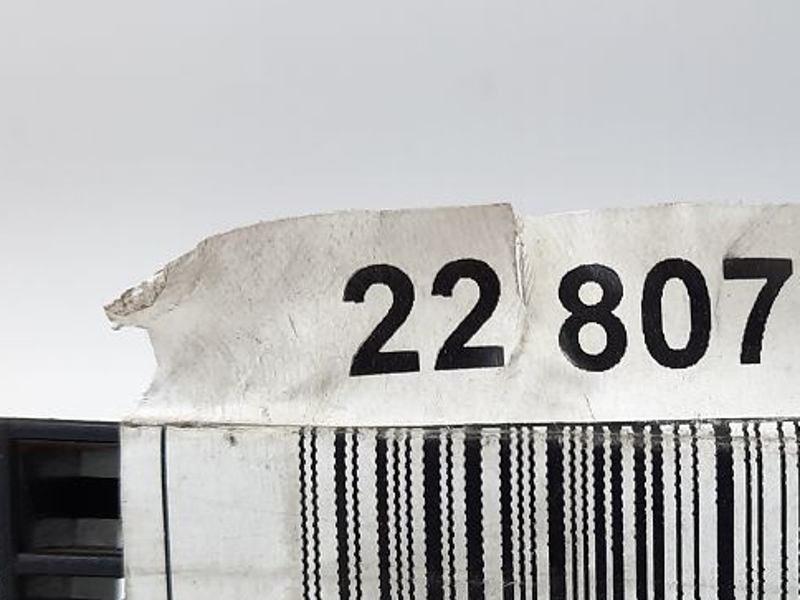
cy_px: 383
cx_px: 603
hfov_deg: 30.6
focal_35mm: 62
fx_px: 1433
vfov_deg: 23.6
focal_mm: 4.6
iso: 64
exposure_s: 1/50
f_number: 2
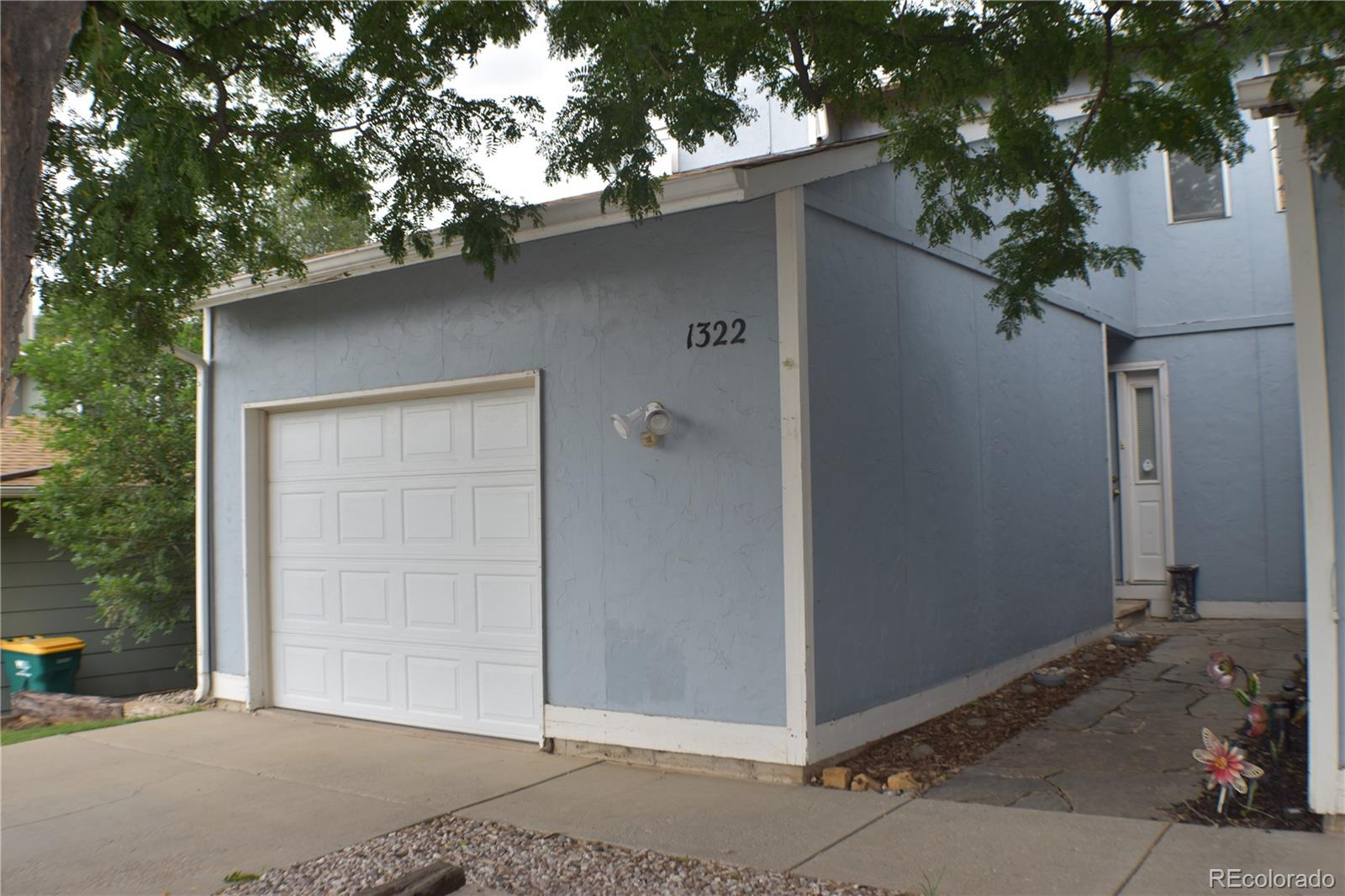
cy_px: 448
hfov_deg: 43.6
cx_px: 672
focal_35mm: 45
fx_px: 1681
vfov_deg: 29.9
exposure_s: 1/125
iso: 100
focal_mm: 30
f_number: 5.6
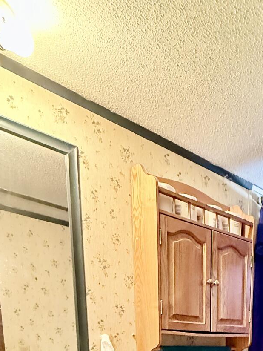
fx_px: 344
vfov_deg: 40.1
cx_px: 235
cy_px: 412
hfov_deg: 39.0
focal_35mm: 34
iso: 1000
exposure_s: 1/60
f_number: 2.2
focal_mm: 2.22
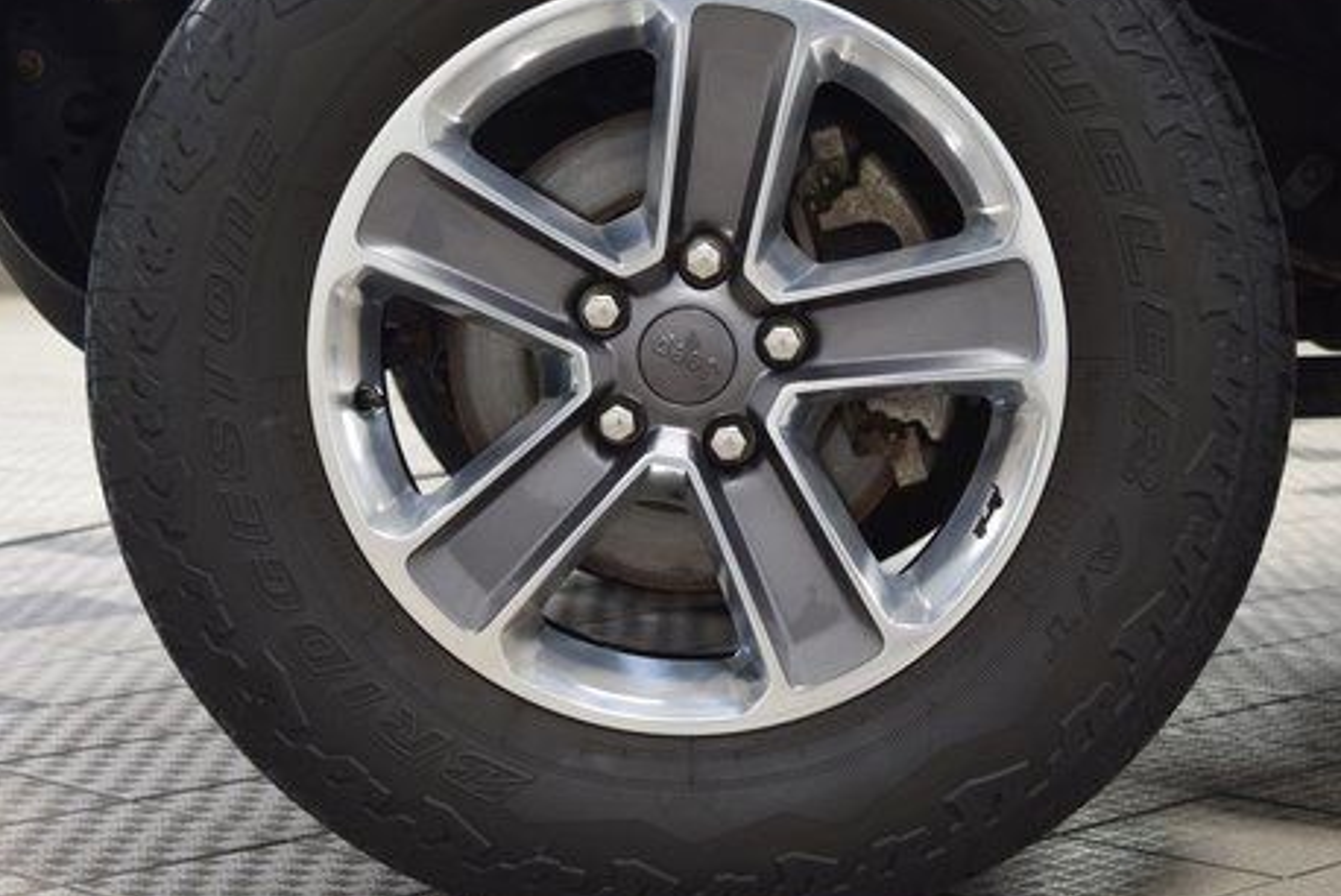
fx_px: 3280
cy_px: 347
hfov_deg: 23.1
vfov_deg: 15.5
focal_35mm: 88
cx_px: 697
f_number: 6.3
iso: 800
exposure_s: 1/15
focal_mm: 42
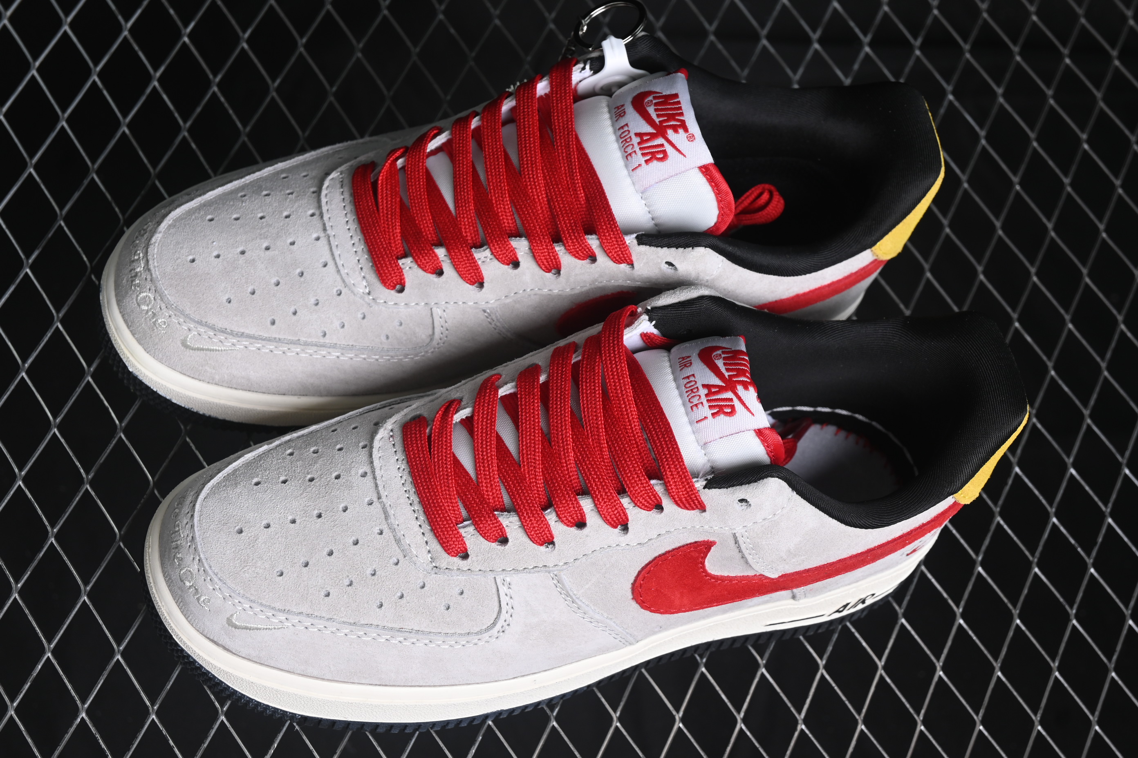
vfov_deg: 18.2
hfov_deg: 27.0
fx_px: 2371
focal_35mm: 75
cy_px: 379
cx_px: 569
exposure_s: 1/80
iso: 160
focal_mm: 50
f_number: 7.1
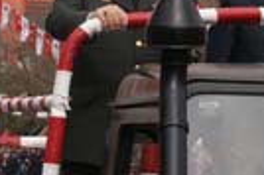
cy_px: -18
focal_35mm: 177
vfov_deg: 7.7
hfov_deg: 11.5
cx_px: 296
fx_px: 1294
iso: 100
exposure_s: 1/100
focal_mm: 35
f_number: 8
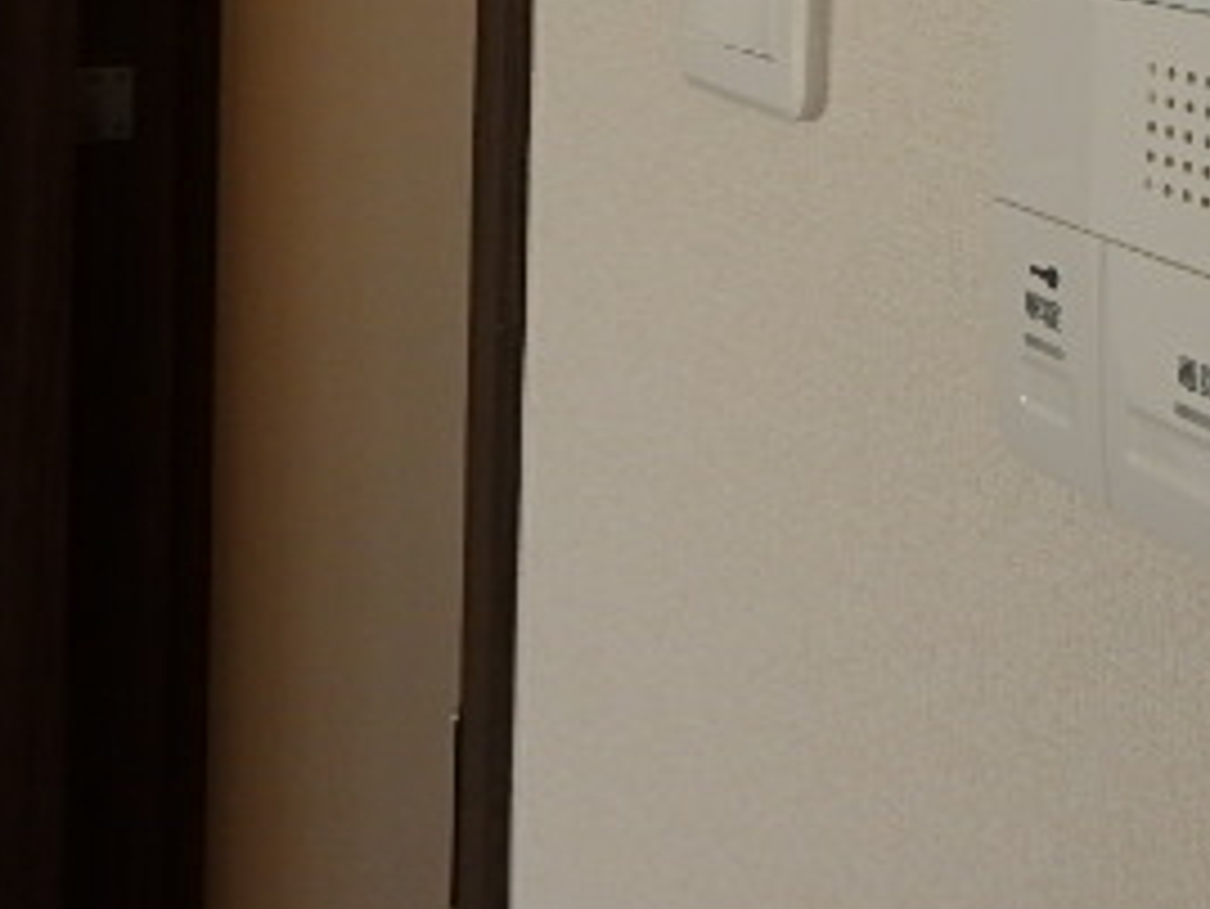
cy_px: -144
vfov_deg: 26.3
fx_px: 1749
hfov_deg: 34.9
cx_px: 1192
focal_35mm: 50
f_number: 3.5
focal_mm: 3.7
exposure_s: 1/60
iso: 160
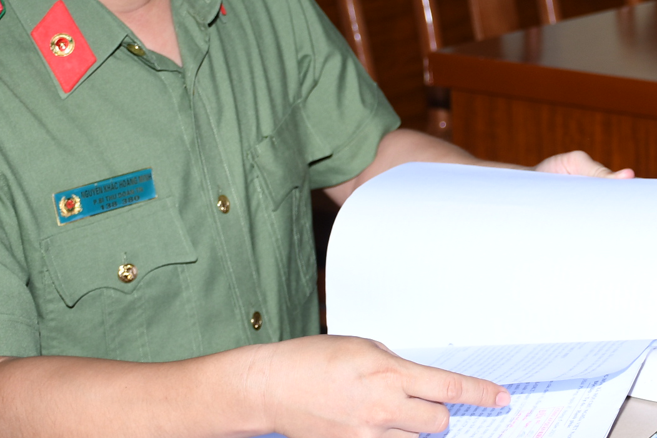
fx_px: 2463
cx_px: 630
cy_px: 35
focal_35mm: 135
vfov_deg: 10.1
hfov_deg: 15.0
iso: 200
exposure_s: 1/200
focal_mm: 34
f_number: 4.2
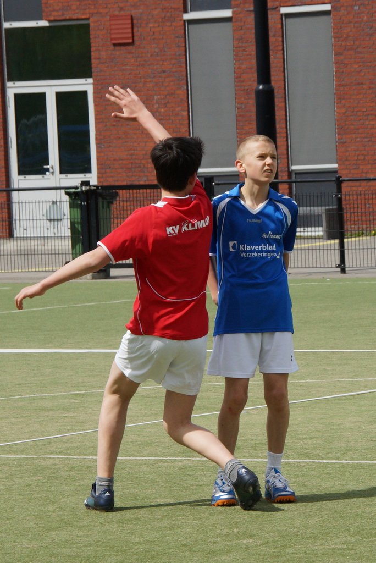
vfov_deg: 18.2
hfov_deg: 12.2
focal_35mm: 112
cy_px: 282
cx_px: 188
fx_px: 1760
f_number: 9
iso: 320
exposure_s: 1/800
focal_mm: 75
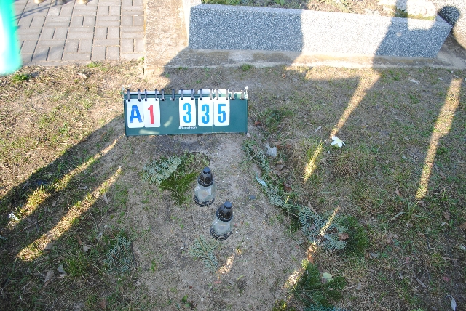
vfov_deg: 48.0
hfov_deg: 67.3
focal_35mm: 27
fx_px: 350
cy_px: 156
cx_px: 233
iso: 100
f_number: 3.5
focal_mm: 18
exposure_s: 1/125
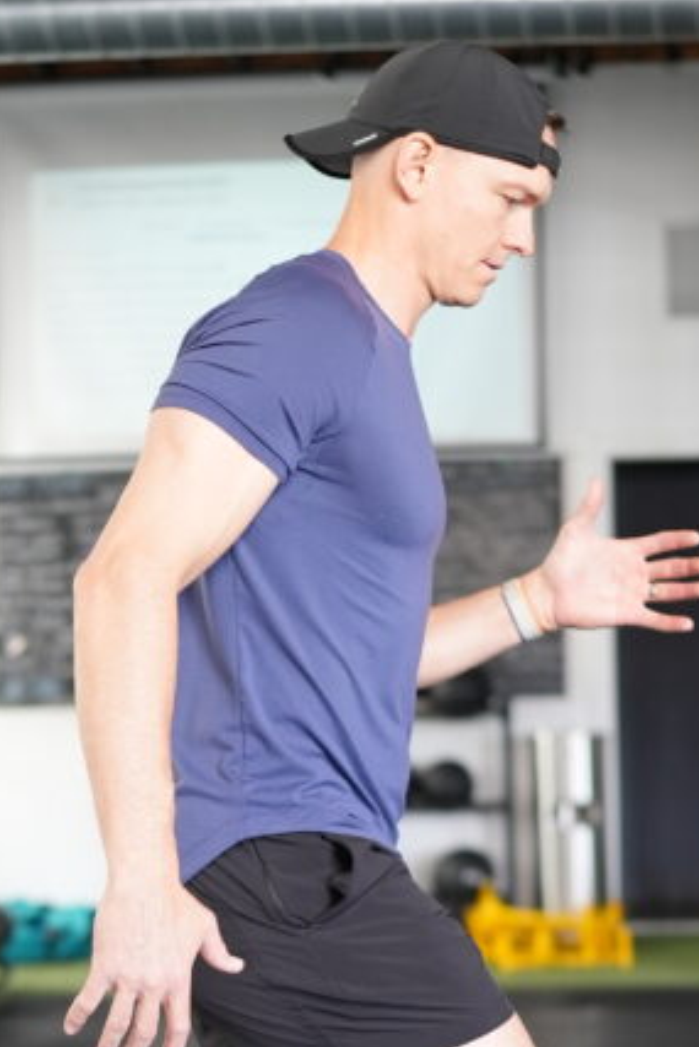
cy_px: 956
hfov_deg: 16.3
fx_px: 2444
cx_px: 316
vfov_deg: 23.5
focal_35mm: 84
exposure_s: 1/250
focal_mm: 35
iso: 500
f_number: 1.4
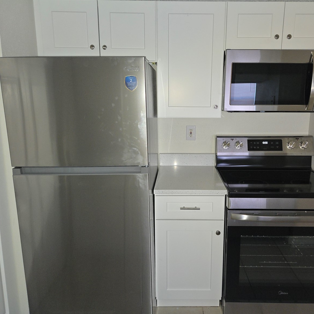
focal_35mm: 28
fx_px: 287
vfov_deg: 57.3
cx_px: 176
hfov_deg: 57.1
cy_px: 153
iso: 125
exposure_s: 1/21.7
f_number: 1.8
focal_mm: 5.4
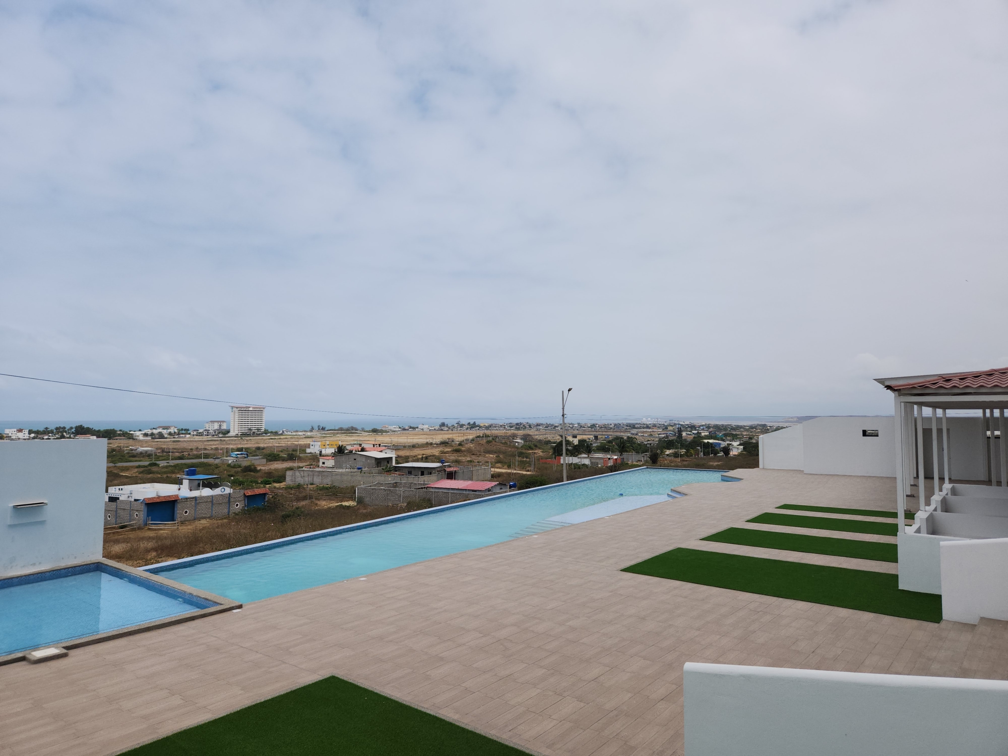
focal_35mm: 23
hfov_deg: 73.9
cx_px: 504
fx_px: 670
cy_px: 378
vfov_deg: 58.9
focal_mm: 5.4
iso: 20
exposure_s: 1/3788
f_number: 1.8
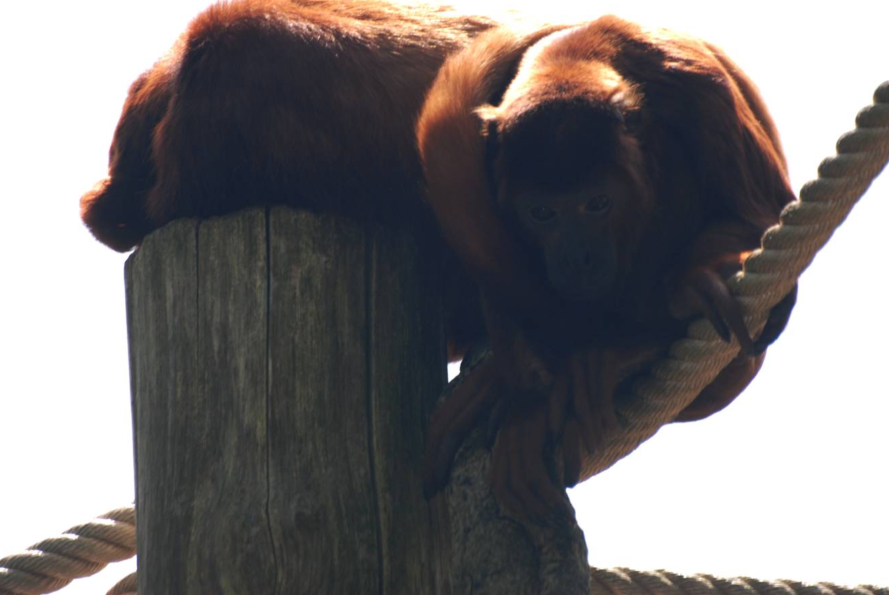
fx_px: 13546
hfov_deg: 3.8
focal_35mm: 548
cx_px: 468
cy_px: 237
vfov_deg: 2.5
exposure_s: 1/125
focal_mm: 300
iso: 100
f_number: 5.6
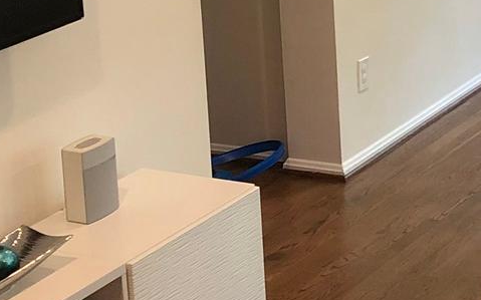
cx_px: 650
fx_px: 1664
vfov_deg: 10.2
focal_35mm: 127
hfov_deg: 15.5
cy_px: 1
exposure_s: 1/20
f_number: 1.8
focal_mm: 3.99
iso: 40
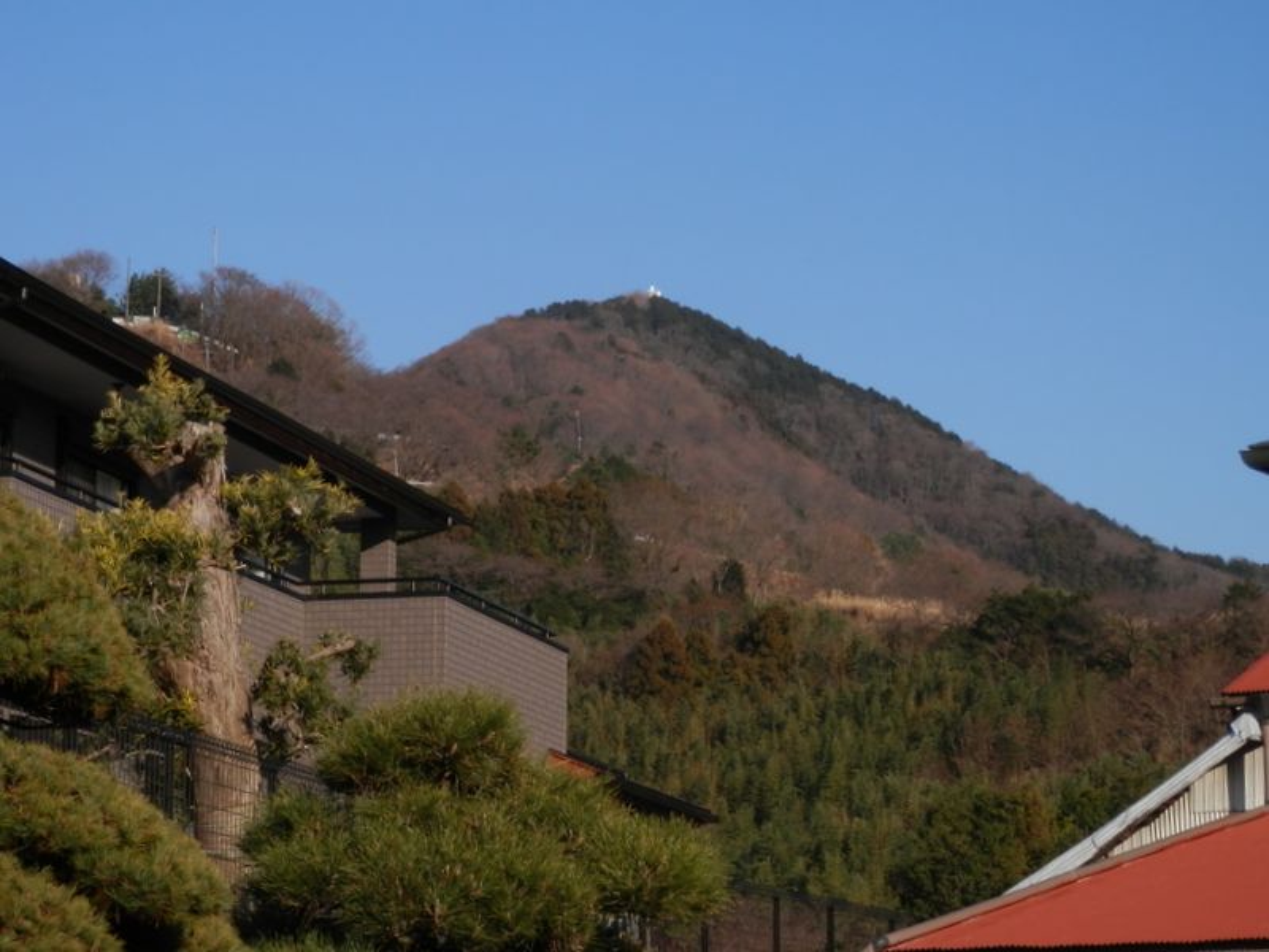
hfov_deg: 20.2
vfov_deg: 15.2
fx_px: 3556
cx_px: 634
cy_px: 476
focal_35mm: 97
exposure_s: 1/640
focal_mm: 17.3
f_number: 4.9
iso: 80
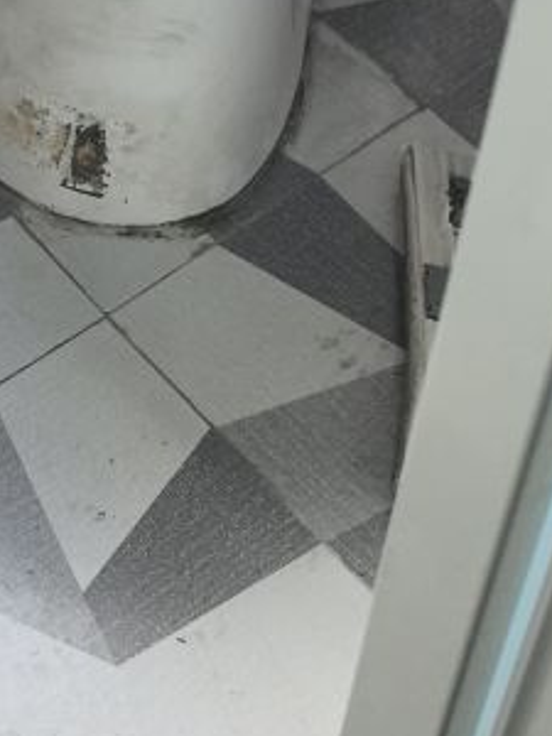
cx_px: -356
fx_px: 2041
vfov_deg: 18.6
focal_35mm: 96
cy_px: -293
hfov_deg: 14.1
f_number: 2
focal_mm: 6.98
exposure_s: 1/100
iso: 64
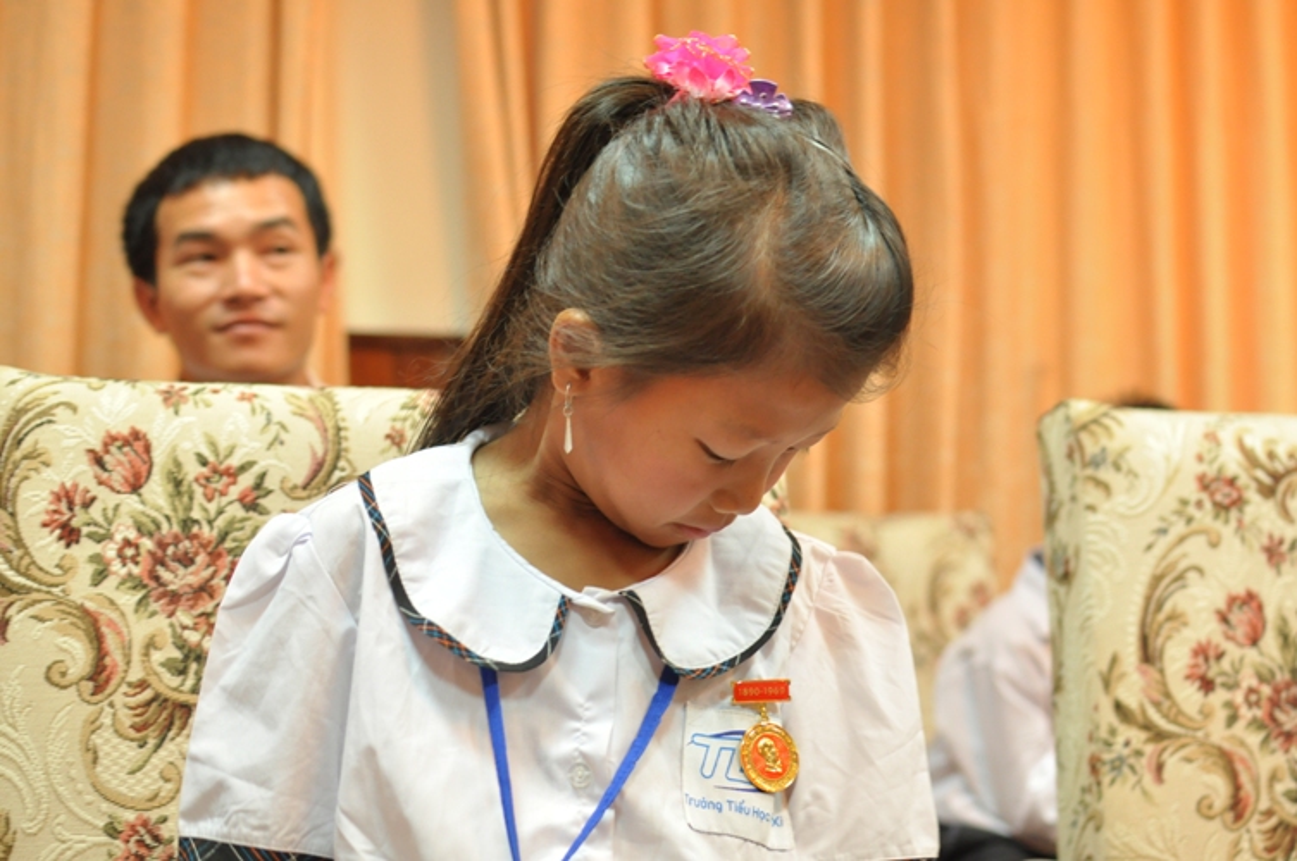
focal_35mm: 52
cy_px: 430
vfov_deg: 25.7
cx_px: 648
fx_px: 1889
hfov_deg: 37.9
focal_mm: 35
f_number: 2.8
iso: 1000
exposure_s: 1/40
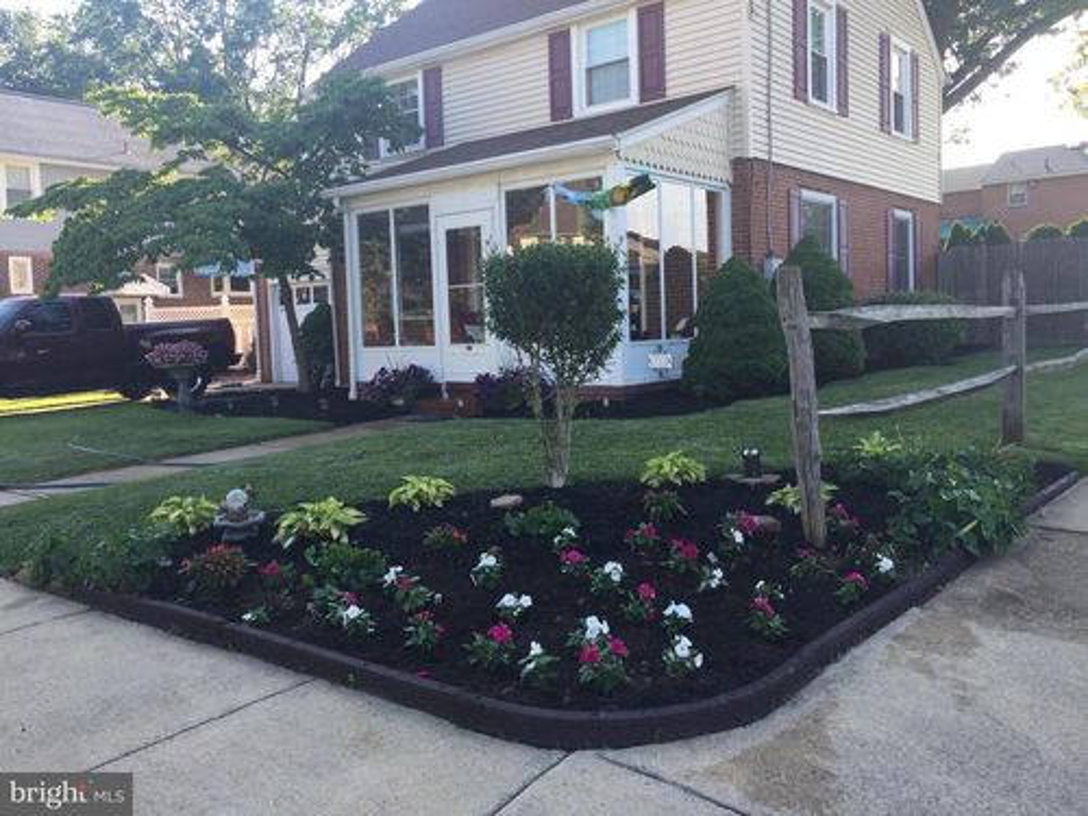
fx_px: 911
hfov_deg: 61.7
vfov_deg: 48.2
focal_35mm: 29
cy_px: 408
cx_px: 544
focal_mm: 4.15
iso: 32
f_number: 2.2
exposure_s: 1/253
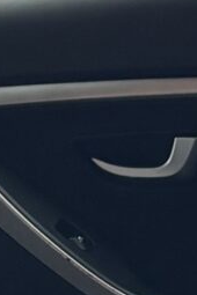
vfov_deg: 7.3
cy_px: 602
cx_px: -49
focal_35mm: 271
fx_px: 2224
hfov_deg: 5.0
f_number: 1.6
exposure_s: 1/121
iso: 100
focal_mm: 5.96
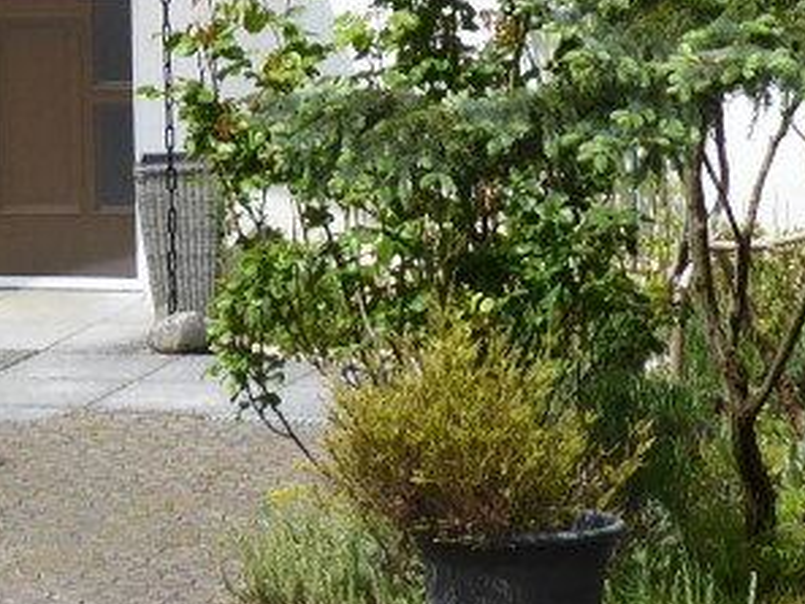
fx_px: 7049
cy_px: -196
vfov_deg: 4.9
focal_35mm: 303
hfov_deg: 6.5
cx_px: 374
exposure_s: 1/320
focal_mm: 10.3
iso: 80
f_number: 4.2
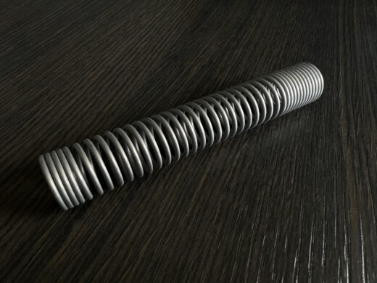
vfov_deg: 56.8
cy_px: 142
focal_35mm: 24
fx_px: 261
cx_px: 188
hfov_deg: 71.6
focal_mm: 2.22
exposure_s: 1/99
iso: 64
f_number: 2.2
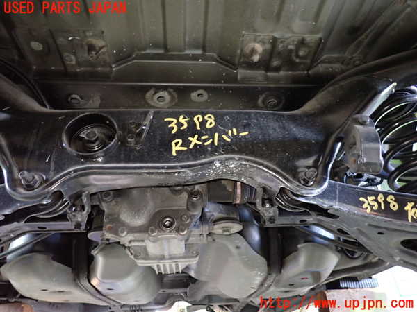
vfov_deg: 54.9
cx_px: 208
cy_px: 156
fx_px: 301
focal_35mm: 25
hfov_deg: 69.4
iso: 800
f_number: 2
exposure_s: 1/15
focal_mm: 4.5
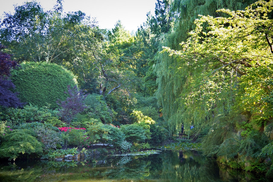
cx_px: 136
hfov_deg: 31.0
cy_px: 91
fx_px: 493
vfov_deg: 20.9
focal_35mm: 65
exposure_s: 1/125
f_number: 4
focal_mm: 65
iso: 450
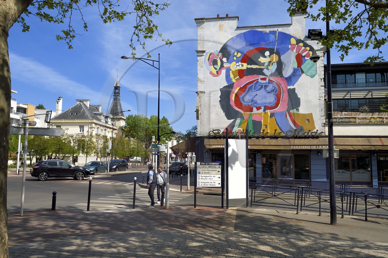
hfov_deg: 58.8
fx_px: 345
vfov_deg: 41.0
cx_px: 194
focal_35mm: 32
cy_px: 129
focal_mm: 32
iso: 200
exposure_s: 1/250
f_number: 14
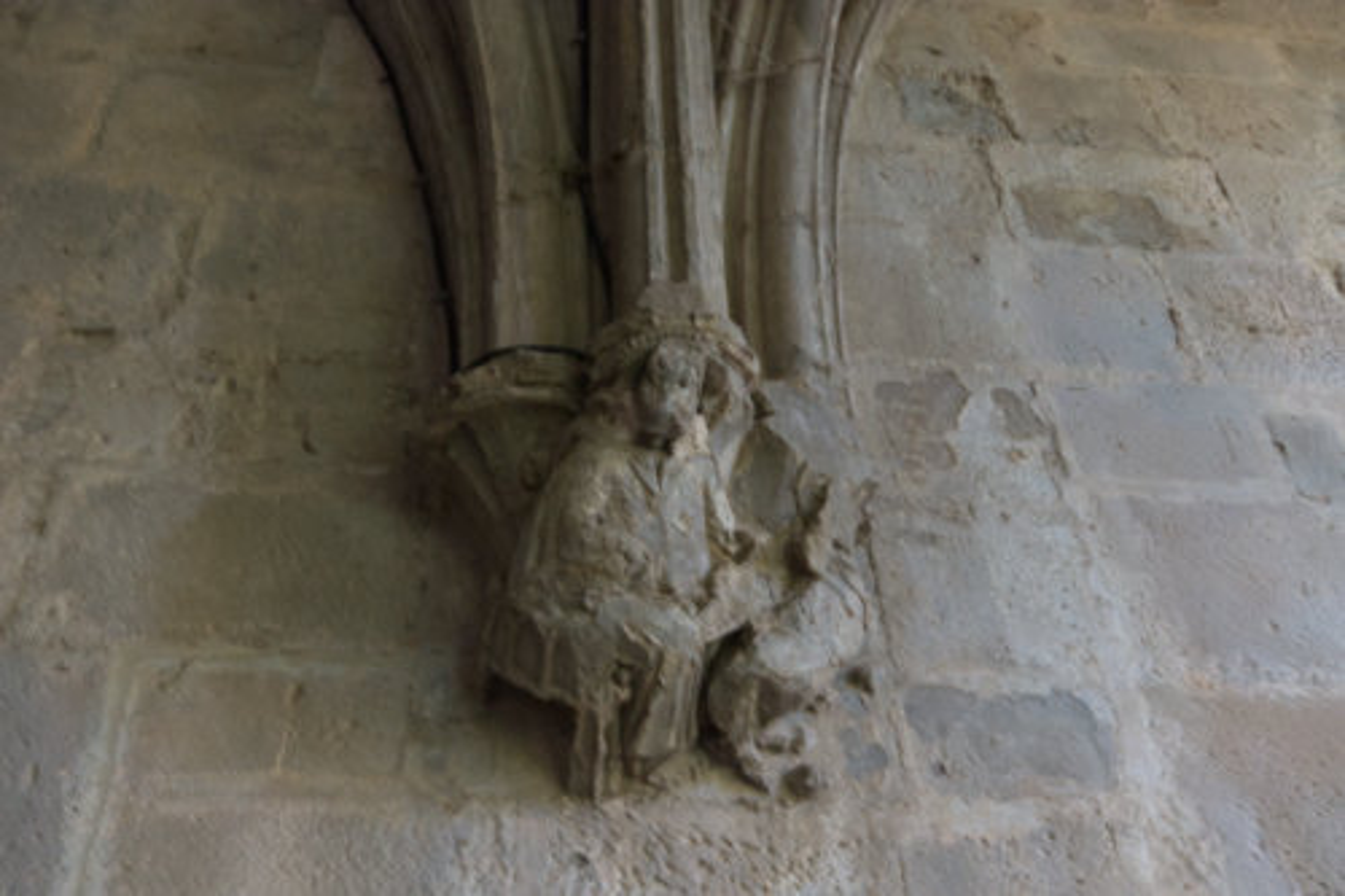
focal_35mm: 36
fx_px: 1344
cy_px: 448
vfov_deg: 36.8
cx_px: 672
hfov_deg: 53.1
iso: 1600
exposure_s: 1/5
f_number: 11
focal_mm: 24
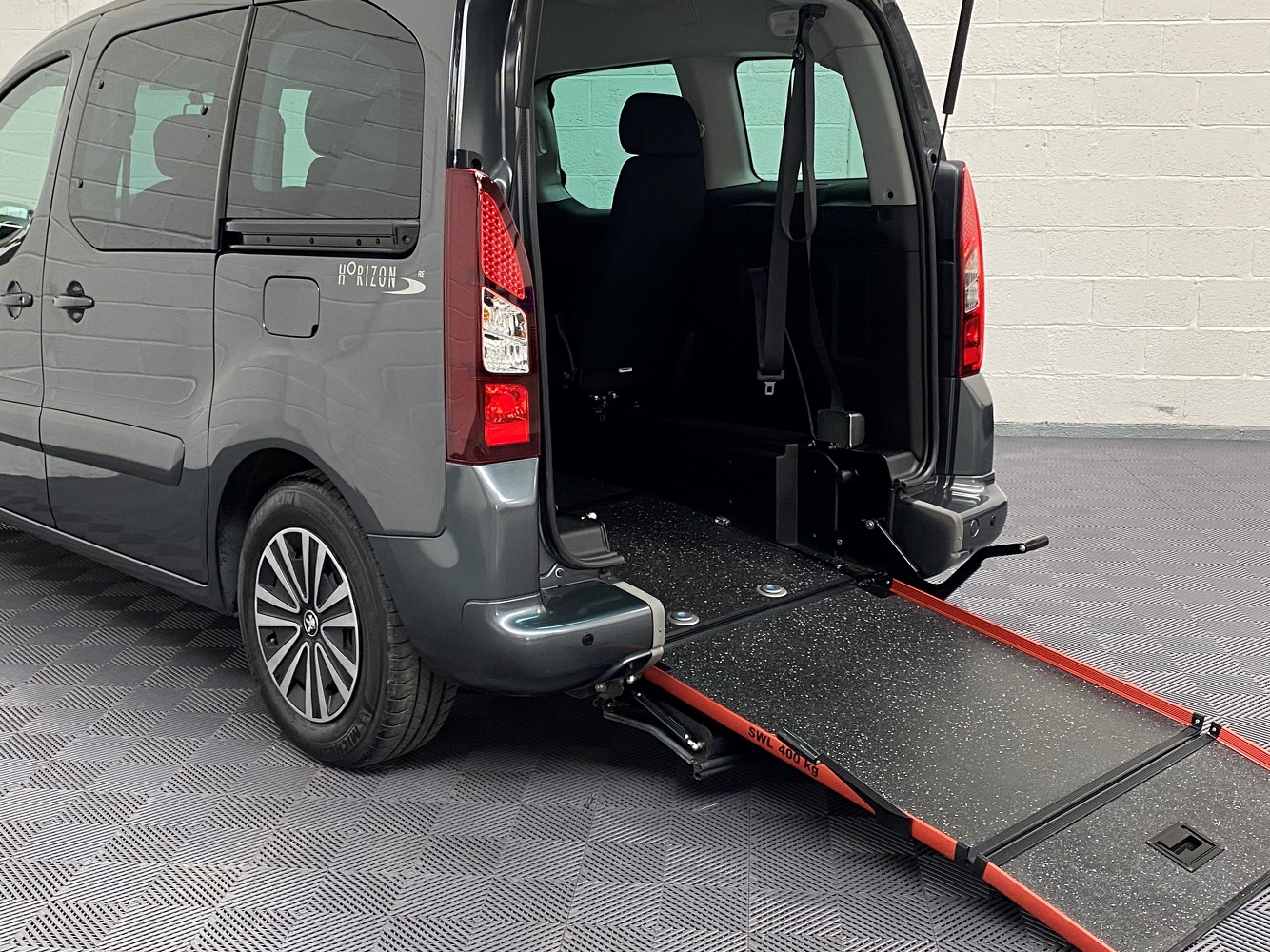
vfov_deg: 41.4
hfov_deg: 53.8
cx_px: 557
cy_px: 345
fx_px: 1247
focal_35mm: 34
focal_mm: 4.25
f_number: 1.8
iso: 80
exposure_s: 1/50
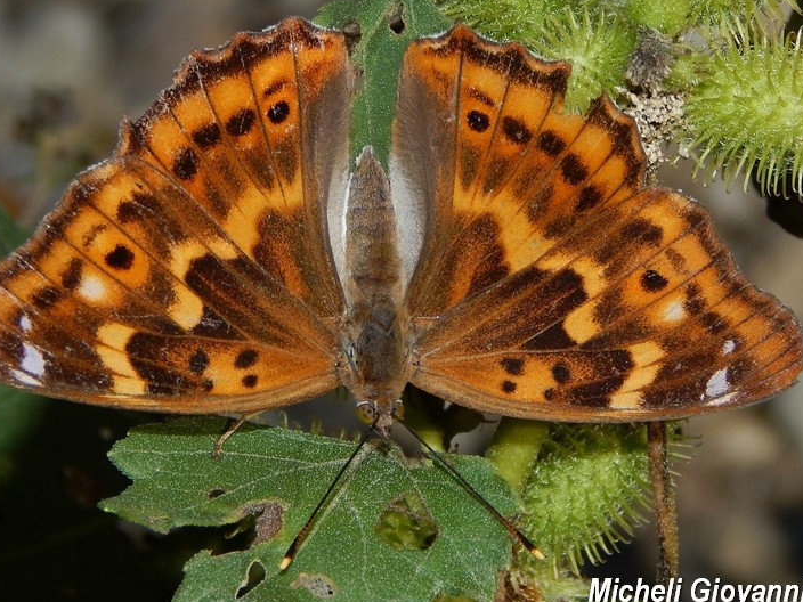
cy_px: 275
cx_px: 372
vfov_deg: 9.9
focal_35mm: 150
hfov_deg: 13.2
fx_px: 3480
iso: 125
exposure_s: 1/640
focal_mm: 23.4
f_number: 9.6
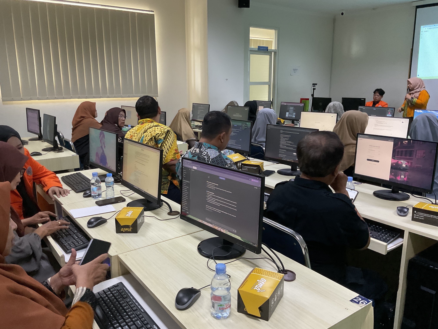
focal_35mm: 29
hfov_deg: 61.7
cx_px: 219
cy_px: 164
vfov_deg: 48.2
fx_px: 367
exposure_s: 1/50
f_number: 1.8
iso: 125
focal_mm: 3
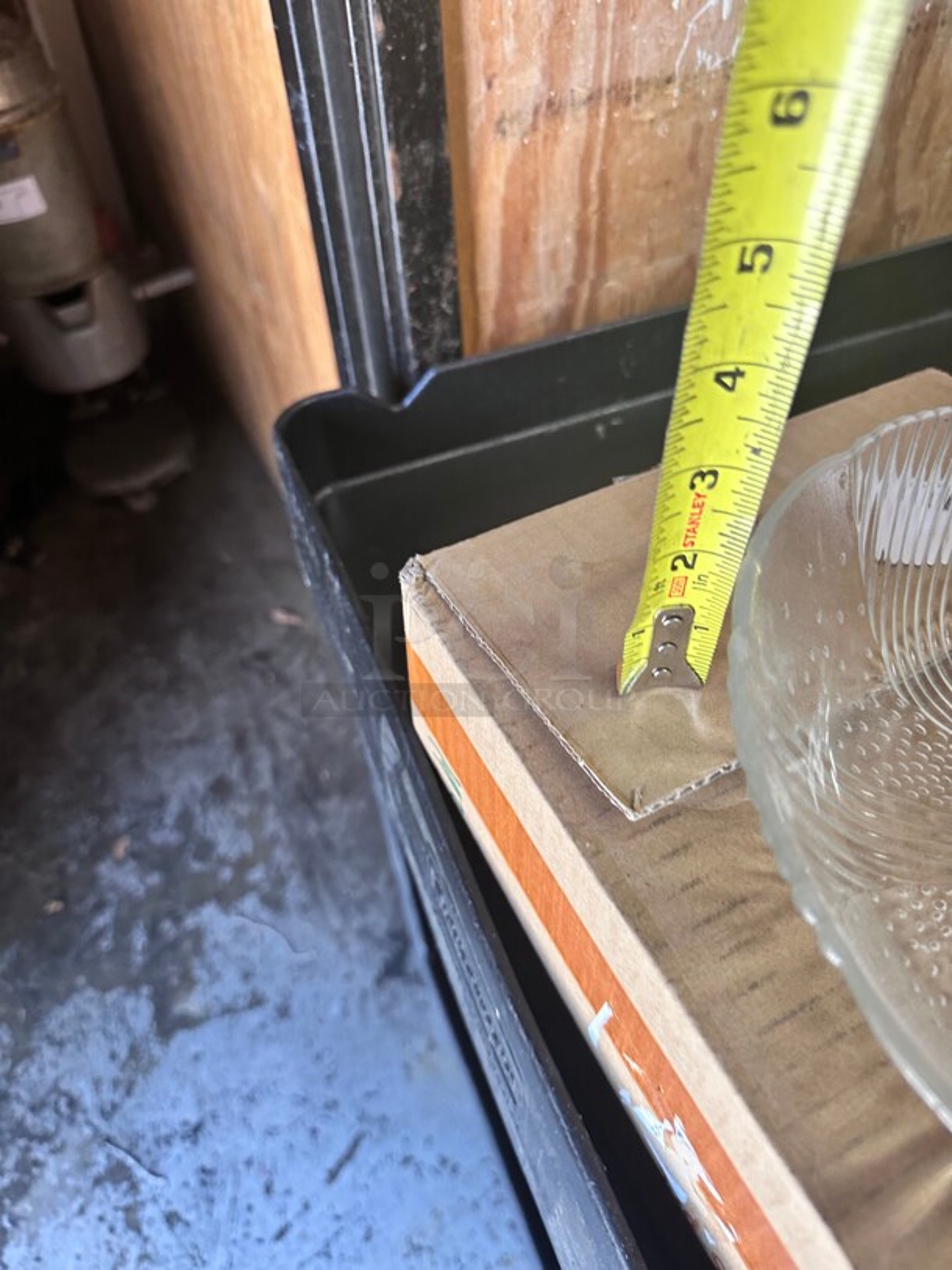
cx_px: 476
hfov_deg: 56.8
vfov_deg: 71.6
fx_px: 880
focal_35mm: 24
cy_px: 635
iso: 250
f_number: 1.78
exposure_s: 1/60
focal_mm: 6.86
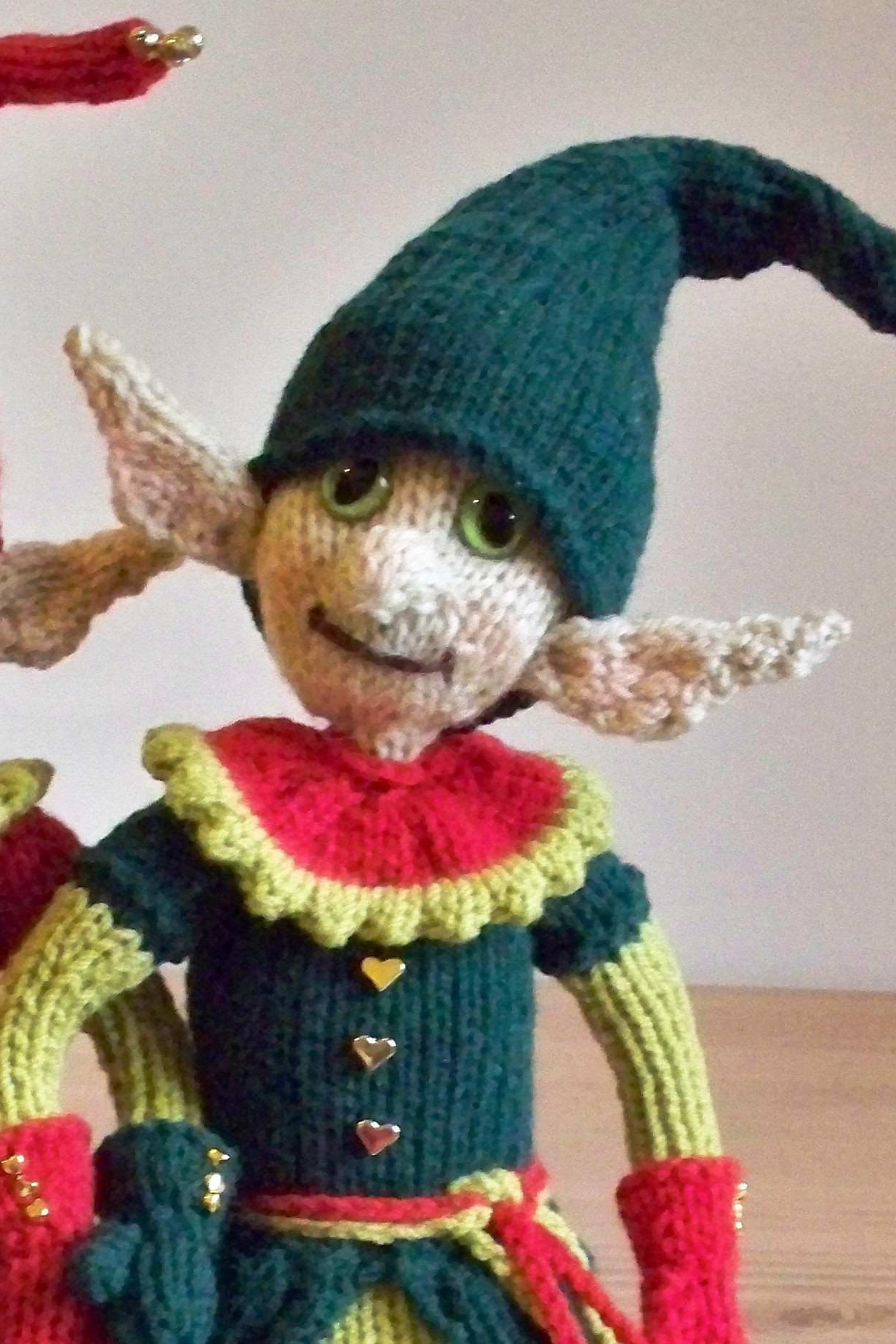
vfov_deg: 22.1
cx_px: 90
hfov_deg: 15.0
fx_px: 3359
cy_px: 1218
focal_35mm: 90
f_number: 3.5
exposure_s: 1/60
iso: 1600
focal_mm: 7.8
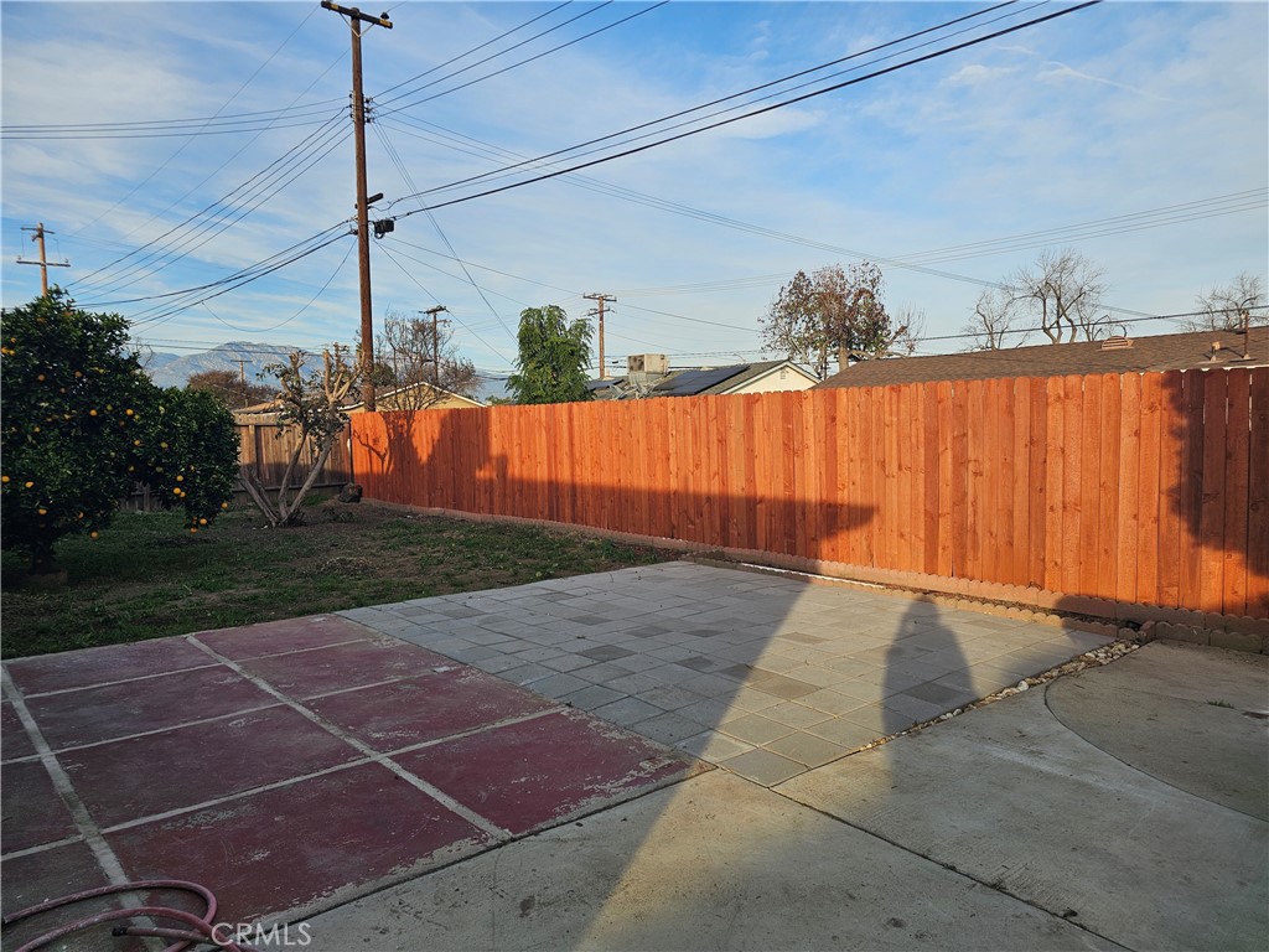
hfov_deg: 73.9
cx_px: 634
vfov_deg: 58.9
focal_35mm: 23
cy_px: 476
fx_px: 843
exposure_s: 1/396
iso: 10
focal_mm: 6.3
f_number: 1.7
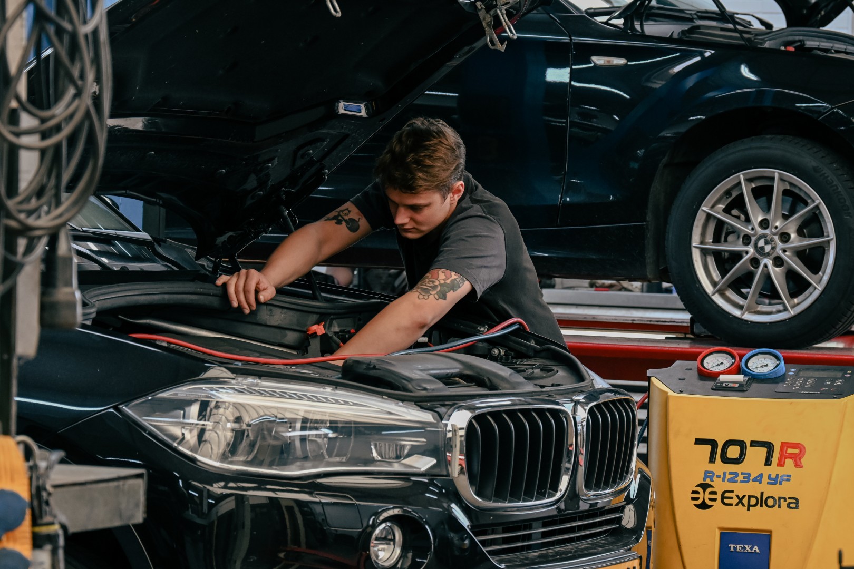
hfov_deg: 14.9
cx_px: 427
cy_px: 284
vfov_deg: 9.9
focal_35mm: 138
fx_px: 3273
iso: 1400
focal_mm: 92
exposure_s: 1/160
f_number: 6.3
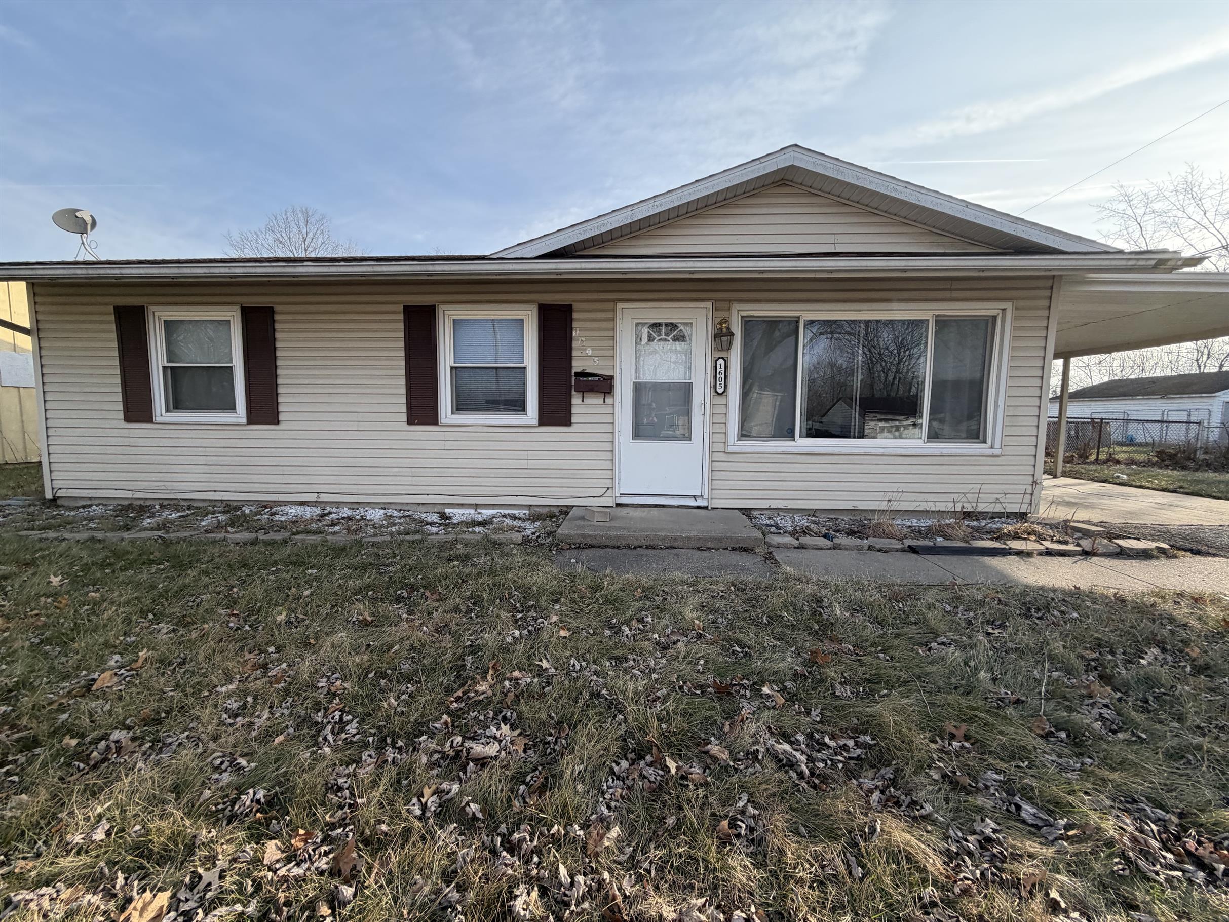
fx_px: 497
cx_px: 614
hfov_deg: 102.1
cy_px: 461
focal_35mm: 14
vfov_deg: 85.7
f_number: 2.2
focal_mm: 2.22
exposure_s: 1/554
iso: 40
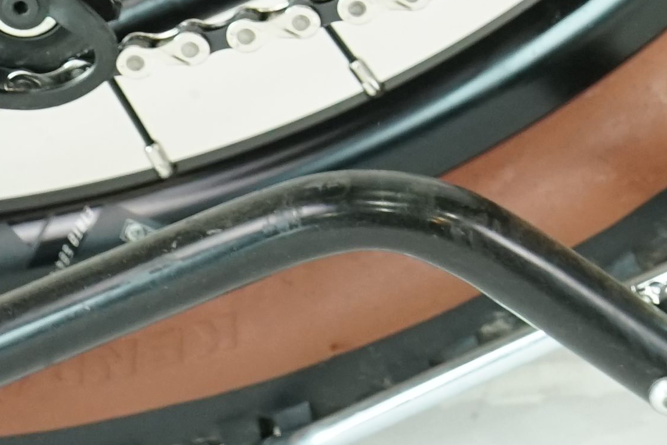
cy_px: -705
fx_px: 3779
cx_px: 986
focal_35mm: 204
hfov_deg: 9.8
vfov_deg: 6.4
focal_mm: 38
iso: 2000
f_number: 5
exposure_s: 1/200
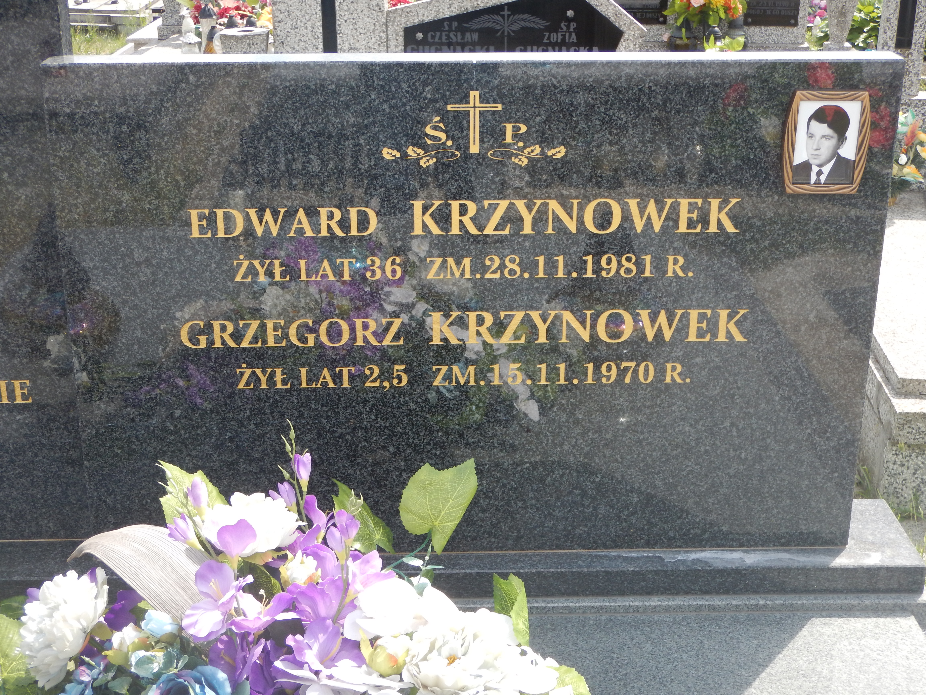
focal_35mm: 52
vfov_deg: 28.0
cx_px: 463
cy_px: 348
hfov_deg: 36.8
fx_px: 1391
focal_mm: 9.2
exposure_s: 1/250
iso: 125
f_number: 4.3
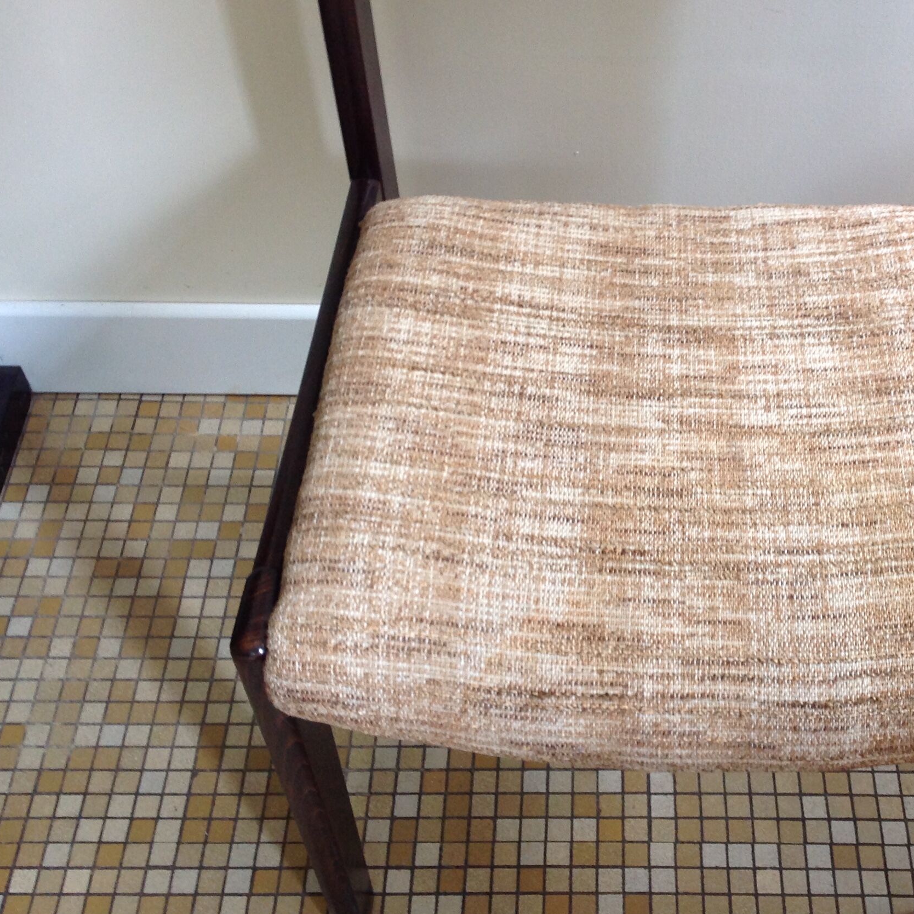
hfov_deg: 35.0
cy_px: 469
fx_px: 1434
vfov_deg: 35.4
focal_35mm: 48
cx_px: 610
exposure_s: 1/15
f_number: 2.4
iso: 100
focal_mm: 4.28
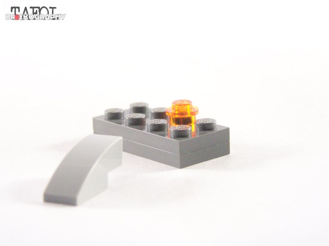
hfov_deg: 18.7
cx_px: 164
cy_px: 123
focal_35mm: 105
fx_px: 998
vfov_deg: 14.1
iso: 400
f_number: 3.2
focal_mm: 17.5
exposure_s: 1/60
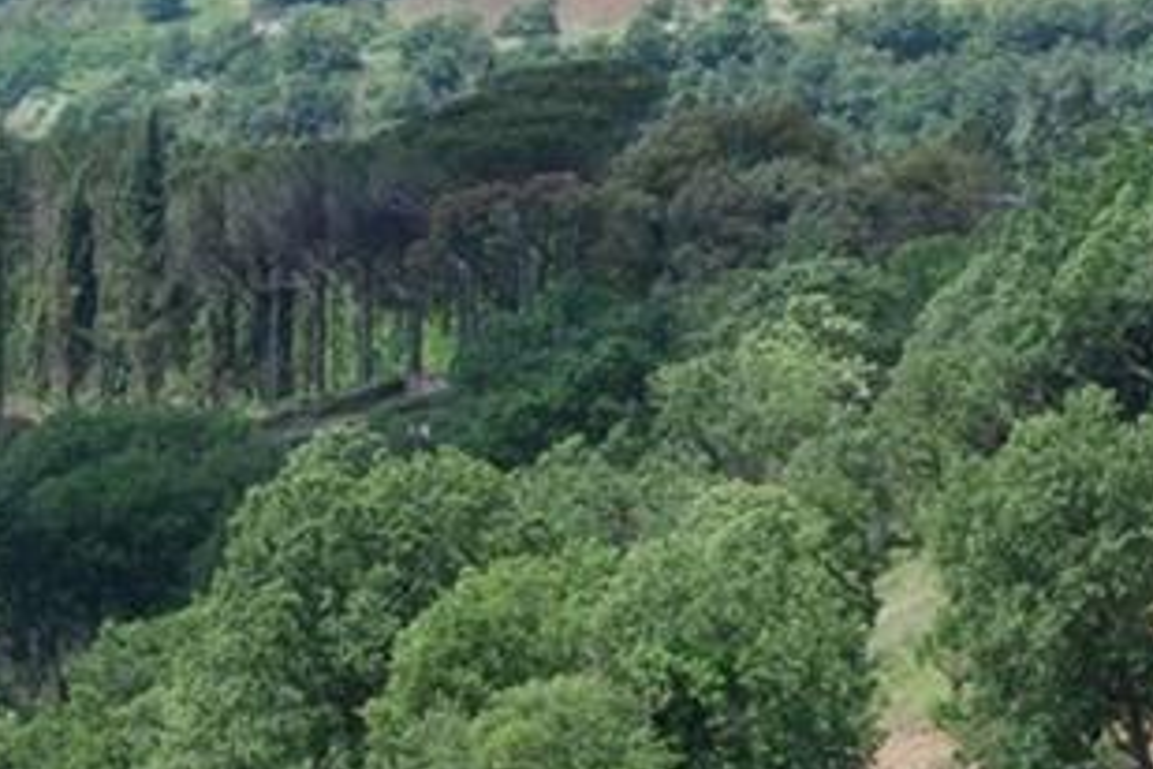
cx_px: 1683
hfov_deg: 4.8
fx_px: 13694
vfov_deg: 3.2
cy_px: 653
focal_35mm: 428
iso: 100
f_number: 7.1
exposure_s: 1/200
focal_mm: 55
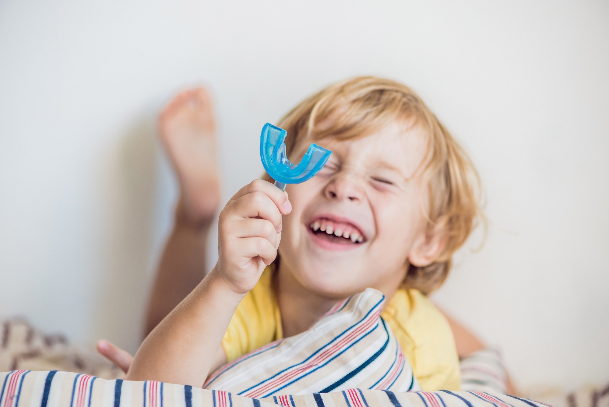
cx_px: 304
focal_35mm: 105
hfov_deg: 19.4
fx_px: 1777
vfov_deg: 13.1
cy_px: 204
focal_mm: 105
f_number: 4
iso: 400
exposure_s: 1/160
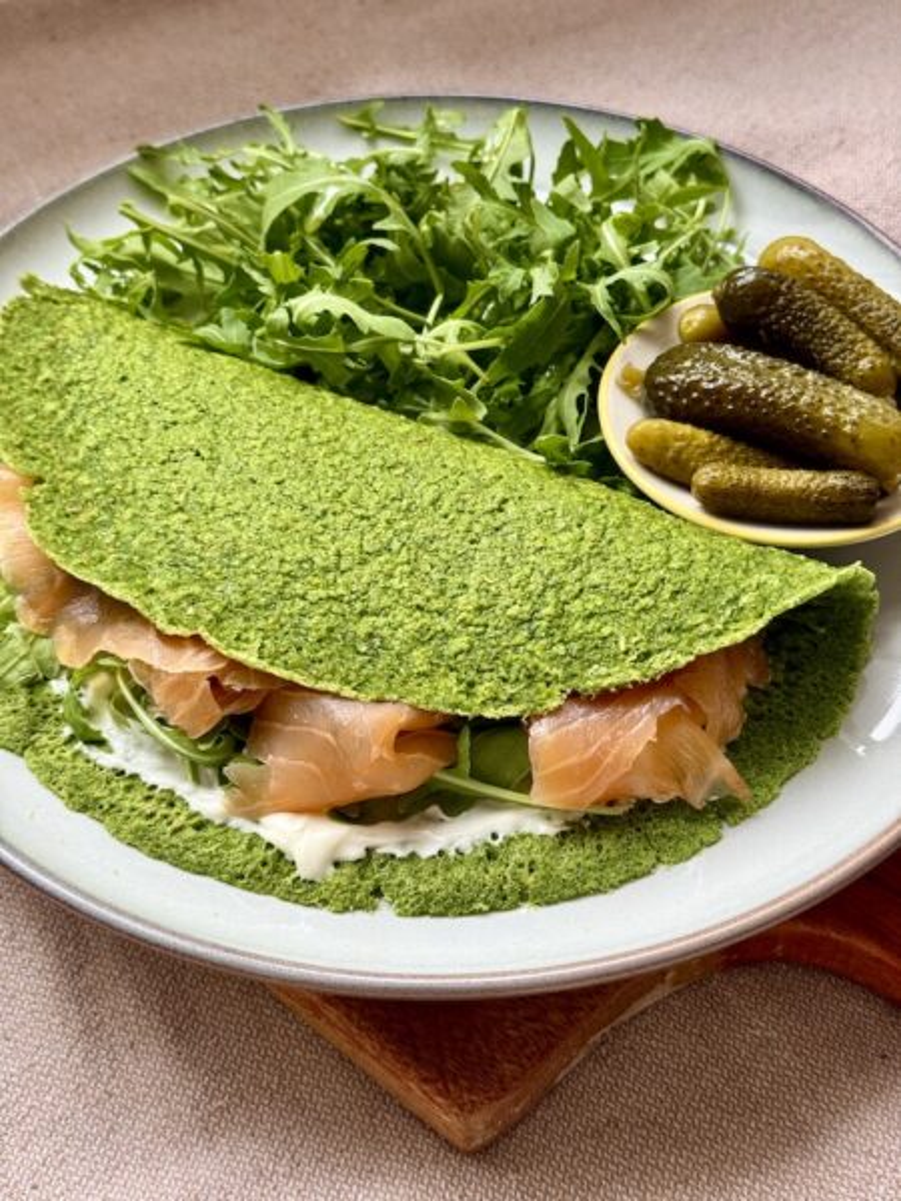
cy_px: 600
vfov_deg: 39.7
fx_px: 1666
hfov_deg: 30.3
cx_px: 450
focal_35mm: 48
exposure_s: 1/68
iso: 100
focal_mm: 6.76
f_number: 1.78
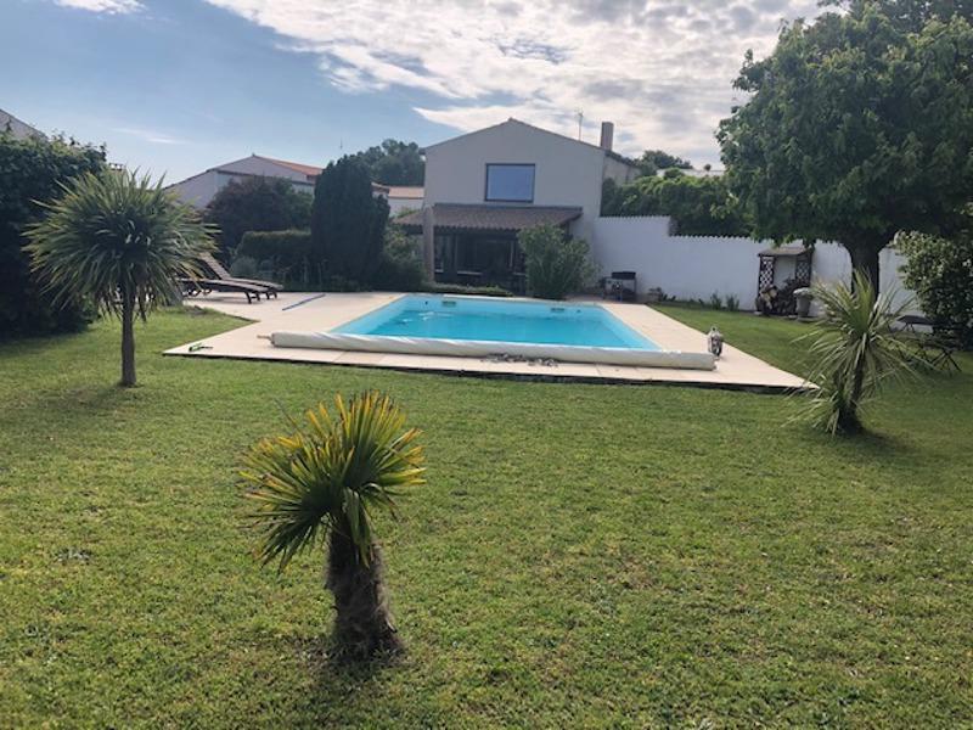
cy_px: 365
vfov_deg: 49.7
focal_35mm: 28
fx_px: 787
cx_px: 486
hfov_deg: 63.4
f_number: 1.8
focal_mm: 3.99
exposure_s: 1/2088
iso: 20
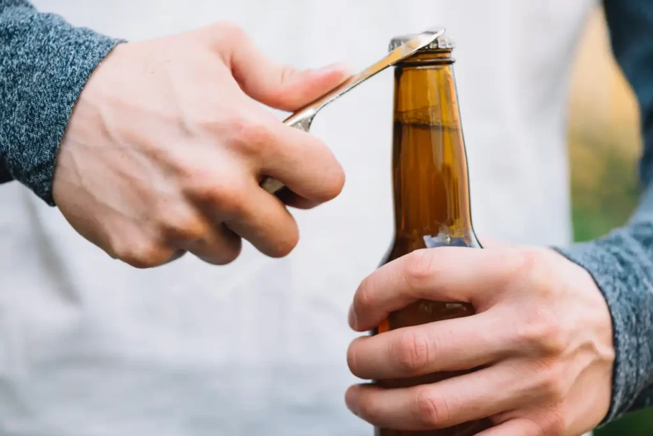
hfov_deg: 19.5
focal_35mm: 105
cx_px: 326
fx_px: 1905
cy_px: 218
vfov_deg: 13.0
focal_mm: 105
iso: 200
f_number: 4
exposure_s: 1/250
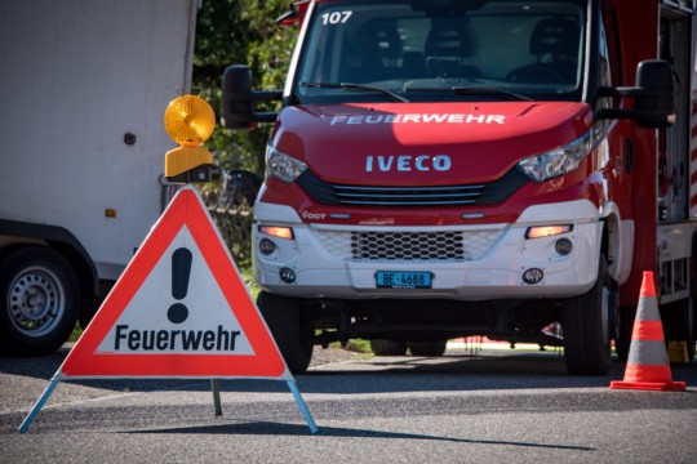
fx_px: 3872
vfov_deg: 6.9
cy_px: 232
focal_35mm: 200
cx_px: 348
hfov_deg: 10.3
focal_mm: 200
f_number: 10
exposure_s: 1/1600
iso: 1600
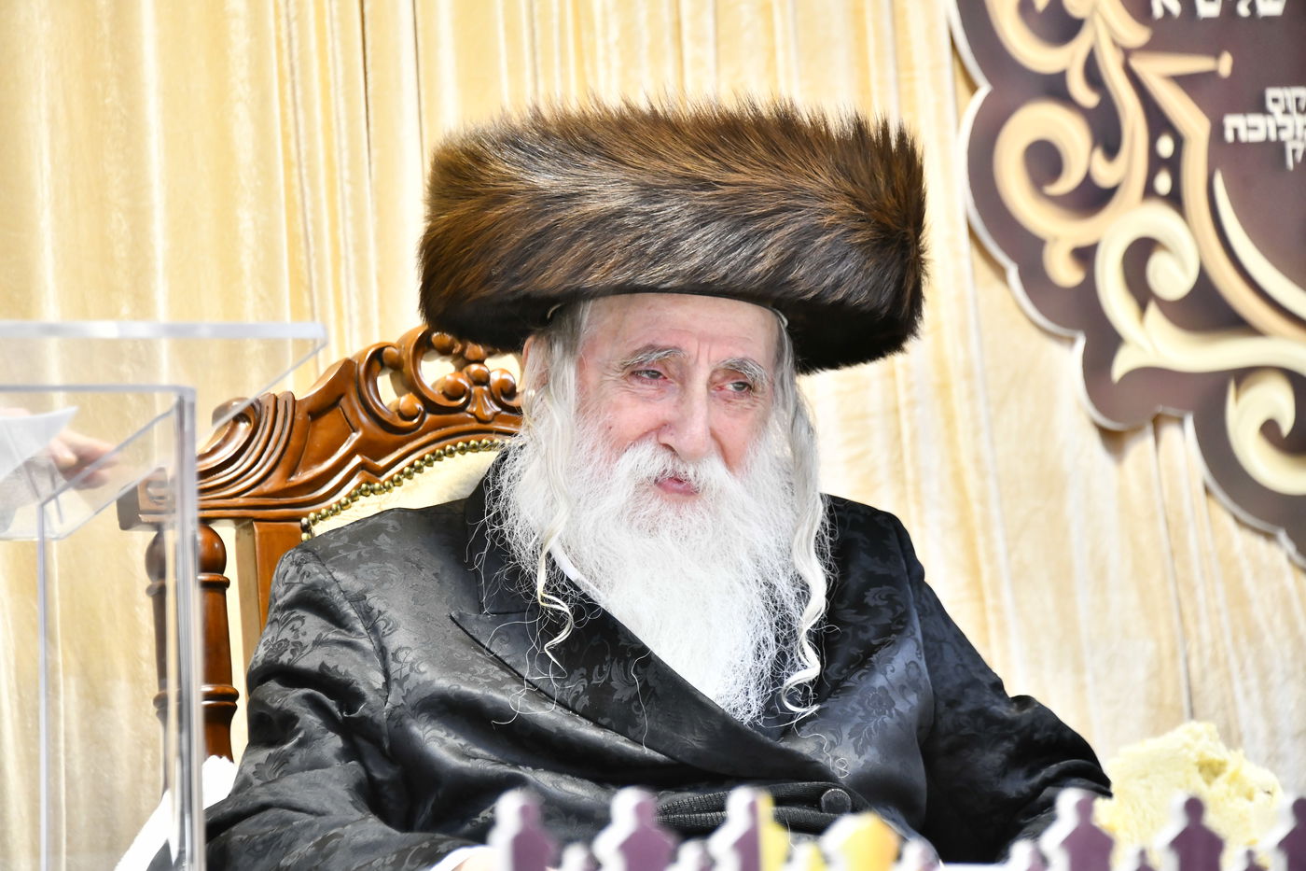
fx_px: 7254
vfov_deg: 6.9
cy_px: 436
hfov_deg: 10.3
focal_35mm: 200
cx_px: 653
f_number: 5.6
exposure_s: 1/100
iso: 2000
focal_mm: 200
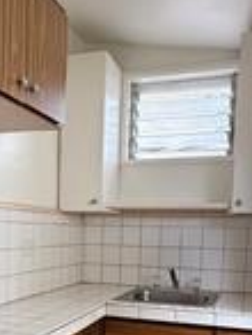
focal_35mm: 46
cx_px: 78
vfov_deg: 39.1
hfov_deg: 31.3
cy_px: 282
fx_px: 445
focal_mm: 2.22
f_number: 2.2
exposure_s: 1/99
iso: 100
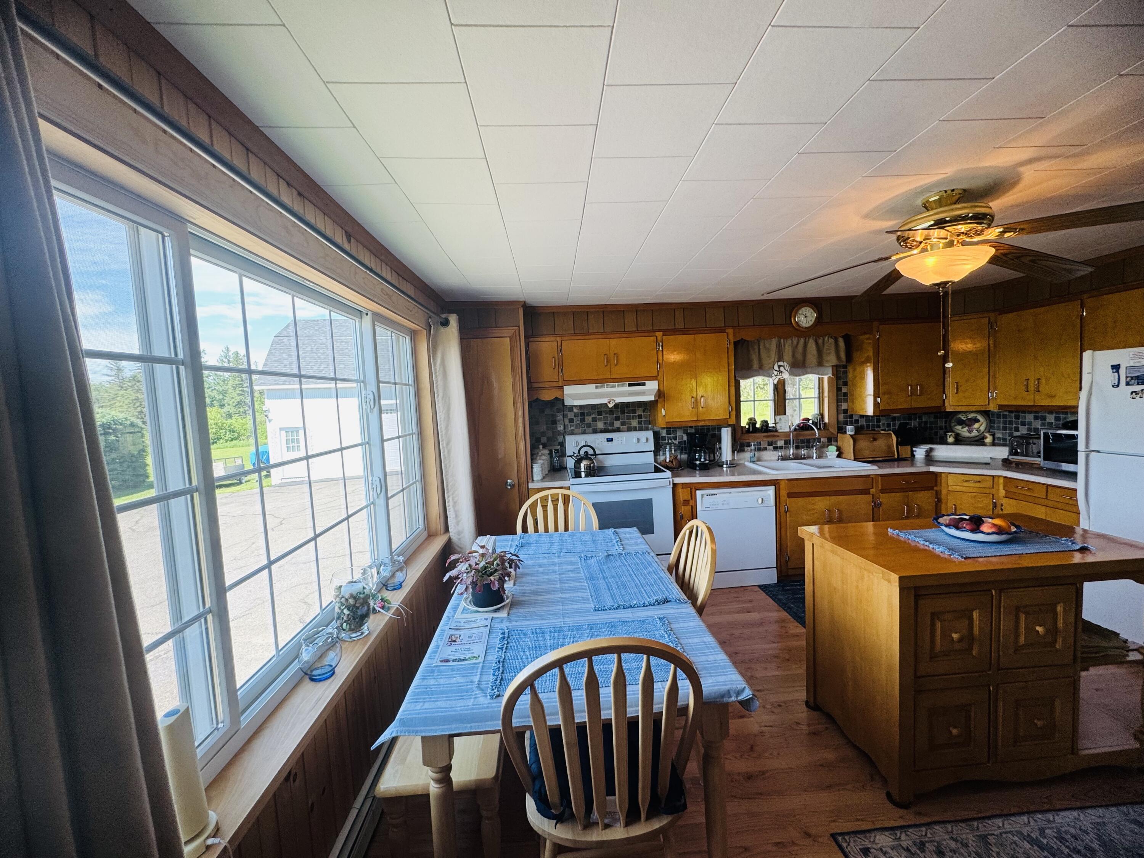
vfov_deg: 85.7
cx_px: 572
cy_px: 429
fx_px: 463
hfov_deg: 102.1
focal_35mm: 14
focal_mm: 2.22
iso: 80
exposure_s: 1/120
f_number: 2.2
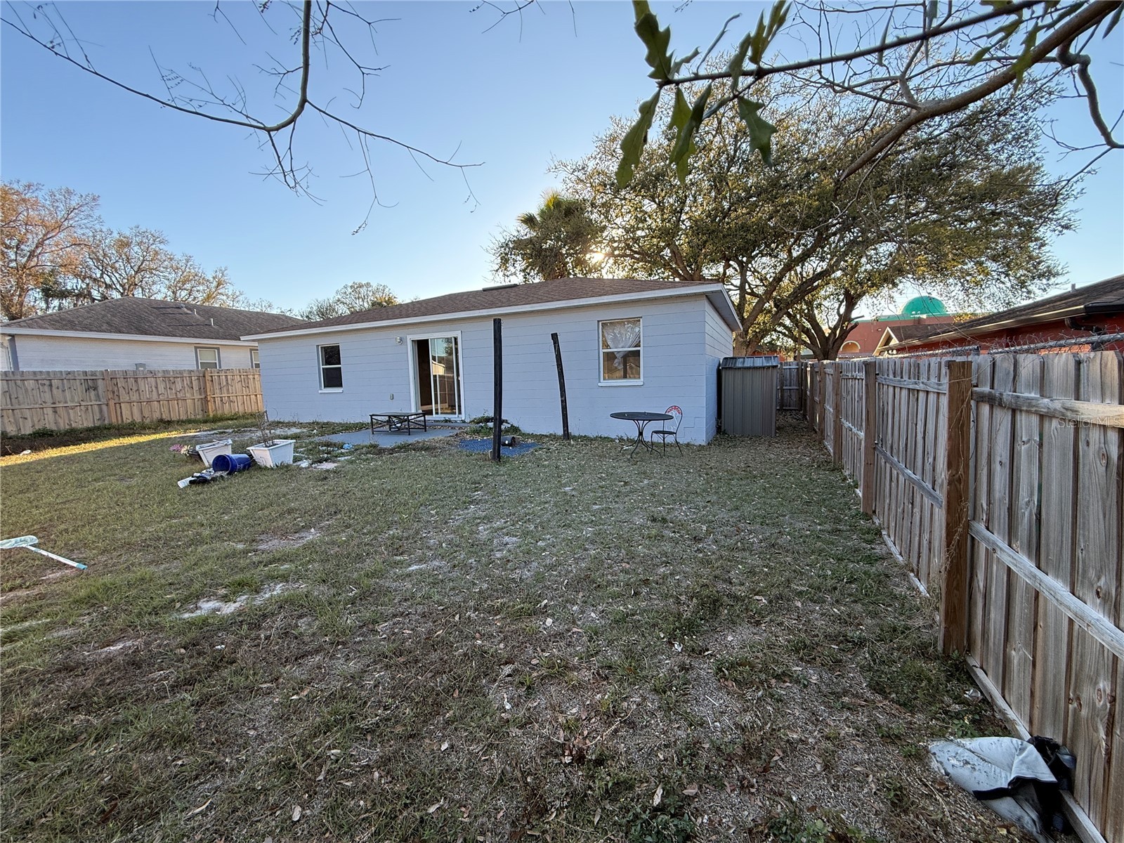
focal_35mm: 14
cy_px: 422
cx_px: 562
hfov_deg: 102.1
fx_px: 455
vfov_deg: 85.7
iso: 64
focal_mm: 2.22
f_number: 2.2
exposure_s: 1/336
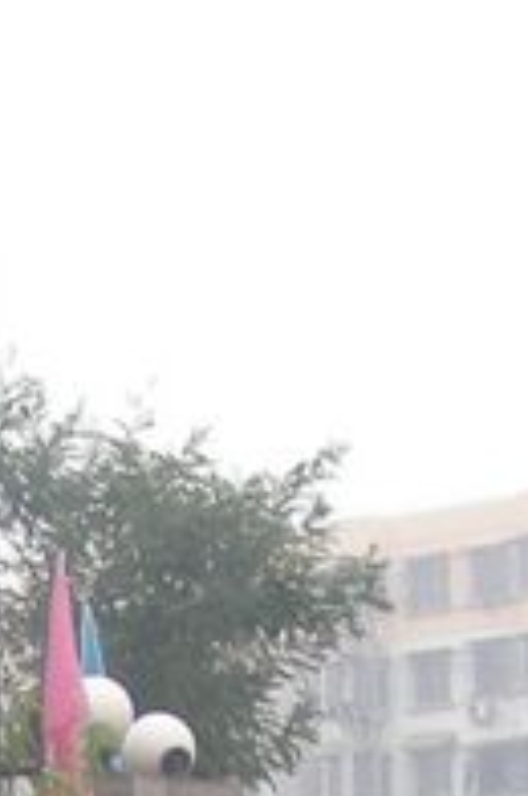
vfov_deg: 9.9
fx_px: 4371
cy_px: 1419
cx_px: -451
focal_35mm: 198
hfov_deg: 6.7
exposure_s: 1/57
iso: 50
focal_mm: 6.3
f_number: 3.5
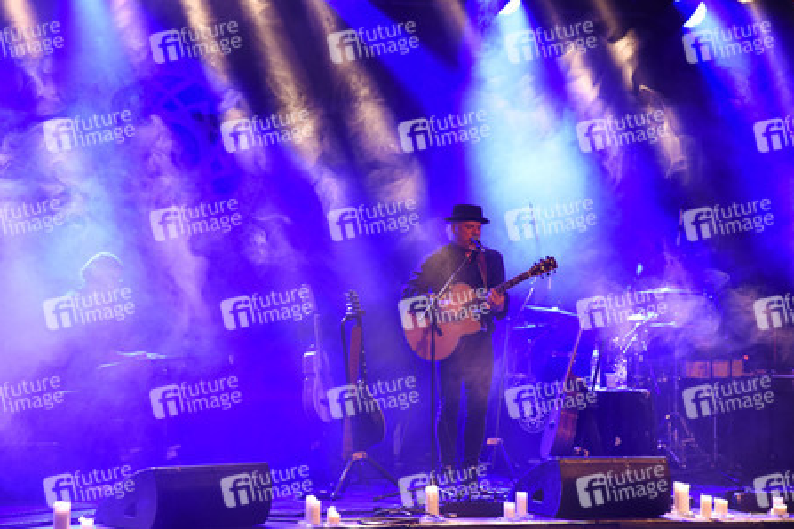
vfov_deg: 11.3
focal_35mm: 121
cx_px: 397
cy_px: 264
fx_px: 2669
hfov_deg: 16.9
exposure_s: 1/60
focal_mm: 120
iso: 1600
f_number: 4.5
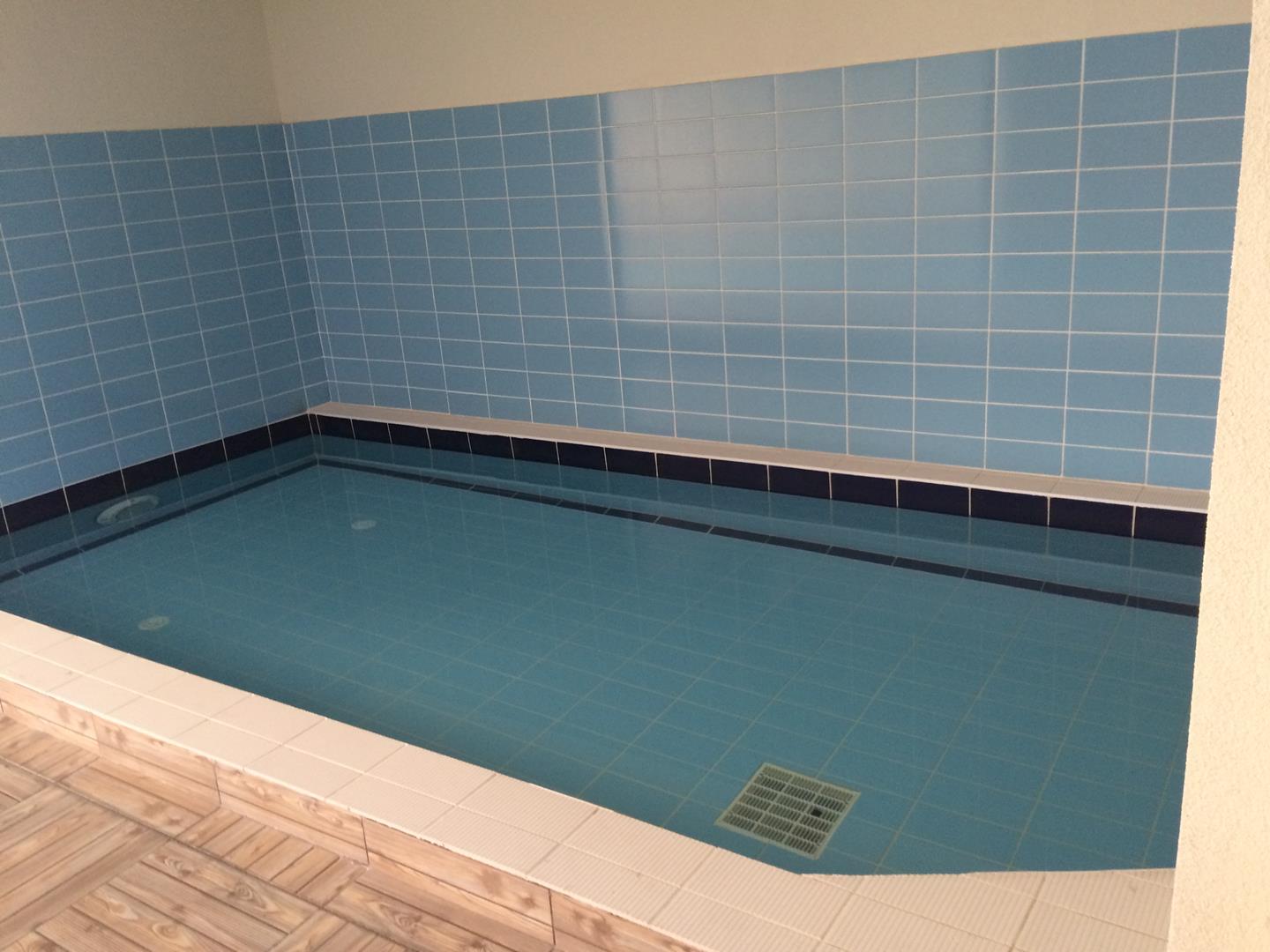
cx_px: 635
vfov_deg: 48.2
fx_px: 1064
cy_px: 476
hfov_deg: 61.7
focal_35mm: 29
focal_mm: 4.15
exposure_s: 1/33
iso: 160
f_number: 2.2
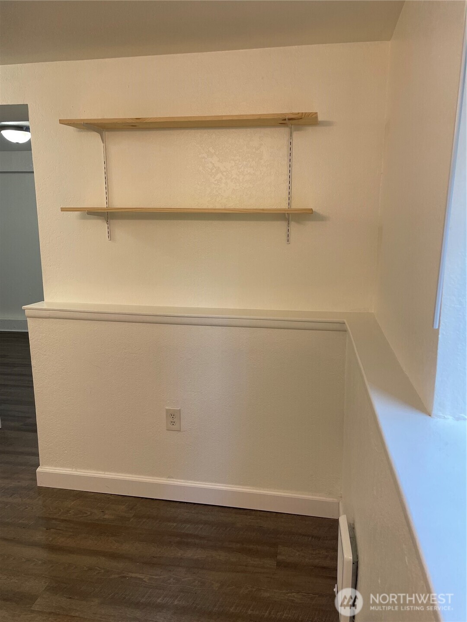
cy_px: 311
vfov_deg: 67.3
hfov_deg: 53.1
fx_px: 468
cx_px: 234
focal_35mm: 26
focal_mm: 4.2
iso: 80
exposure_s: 1/120
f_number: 1.6
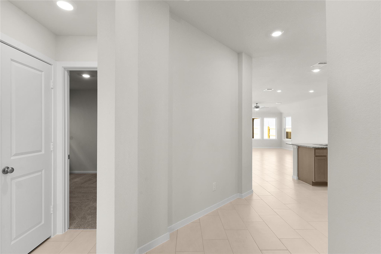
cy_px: 127
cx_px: 190
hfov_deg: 93.3
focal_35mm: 17
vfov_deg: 70.4
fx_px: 180
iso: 100
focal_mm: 17
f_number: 9
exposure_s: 1/4
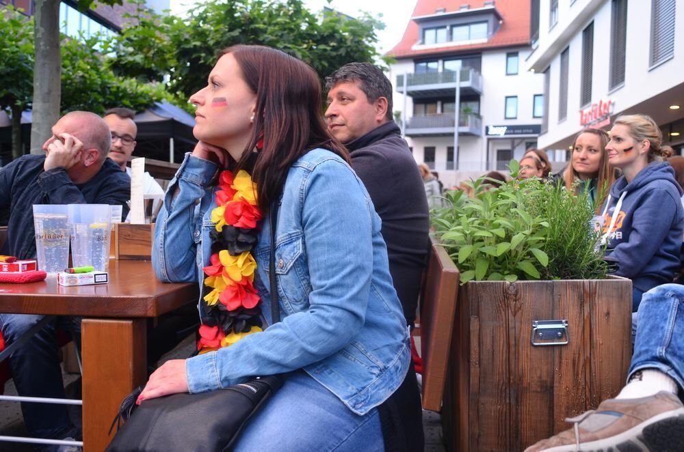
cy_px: 226
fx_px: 569
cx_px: 342
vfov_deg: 43.4
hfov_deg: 62.0
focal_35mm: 30
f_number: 3.5
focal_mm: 20
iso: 800
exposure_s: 1/60
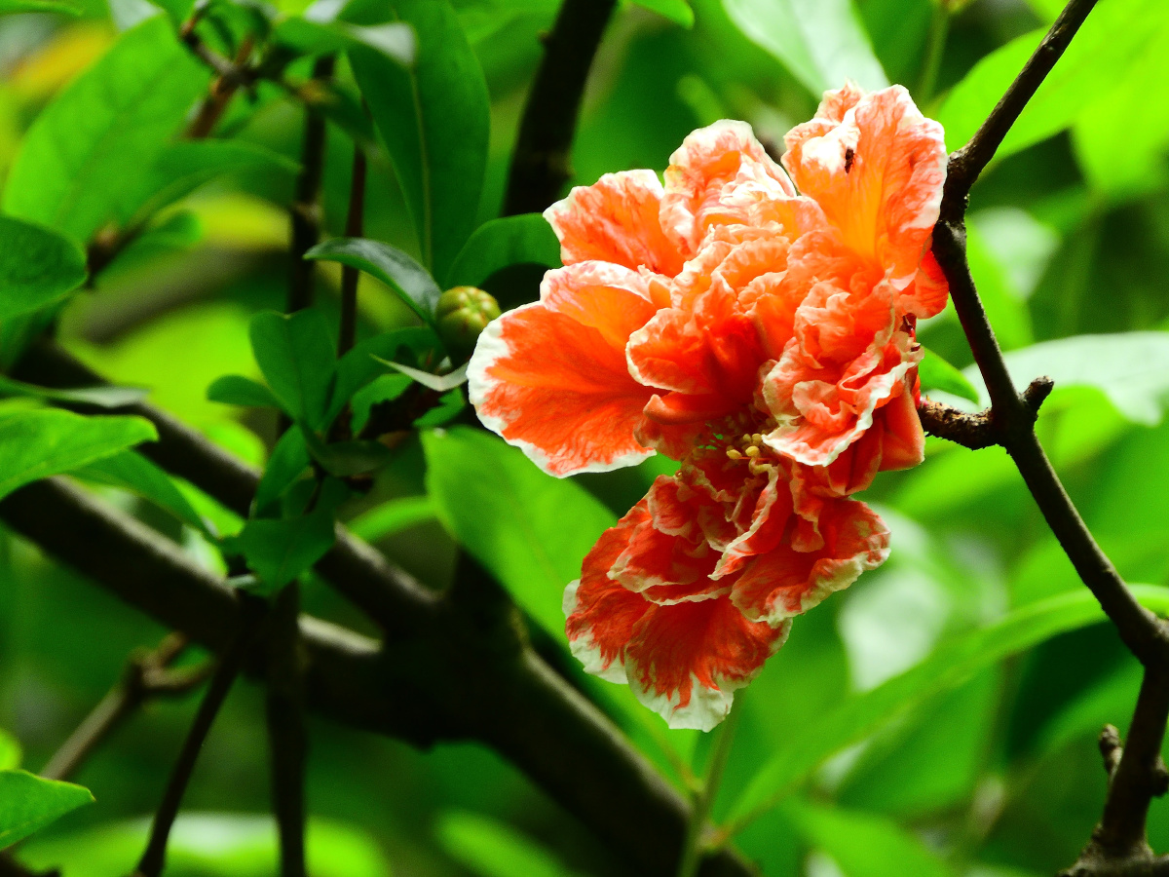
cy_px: 438
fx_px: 33771
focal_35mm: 1000
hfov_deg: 2.0
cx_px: 584
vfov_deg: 1.5
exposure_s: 1/30
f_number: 6.3
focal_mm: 179.2
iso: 100
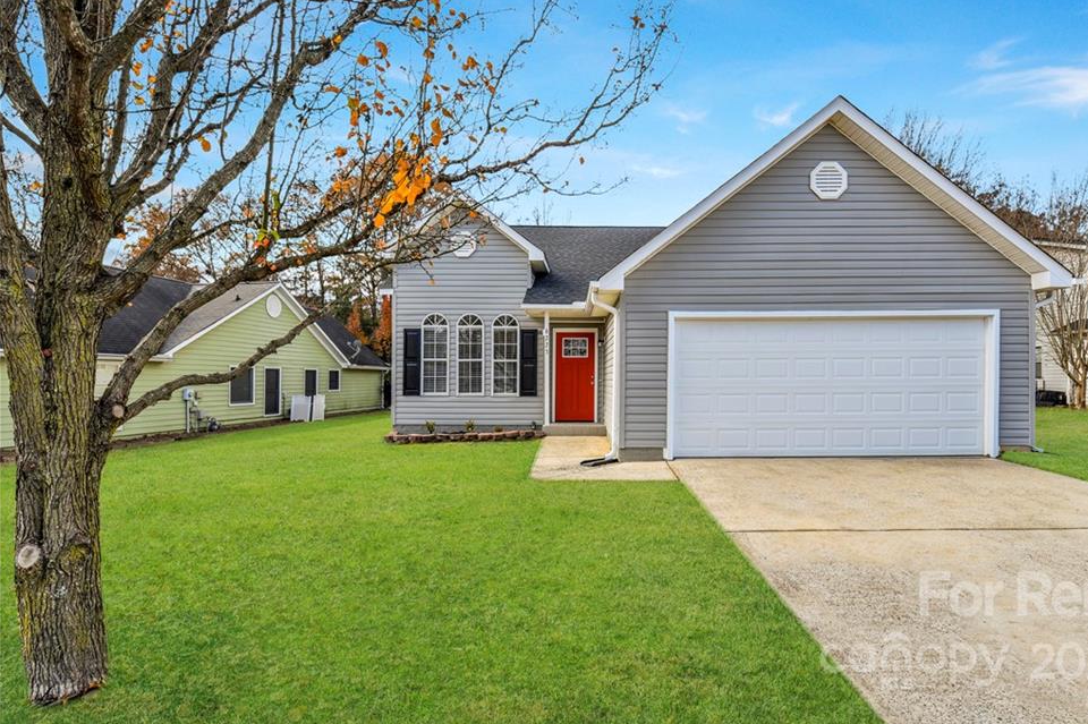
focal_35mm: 16
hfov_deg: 96.6
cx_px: 579
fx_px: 483
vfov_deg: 73.7
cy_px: 349
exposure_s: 1/250
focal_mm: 15
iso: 320
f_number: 8
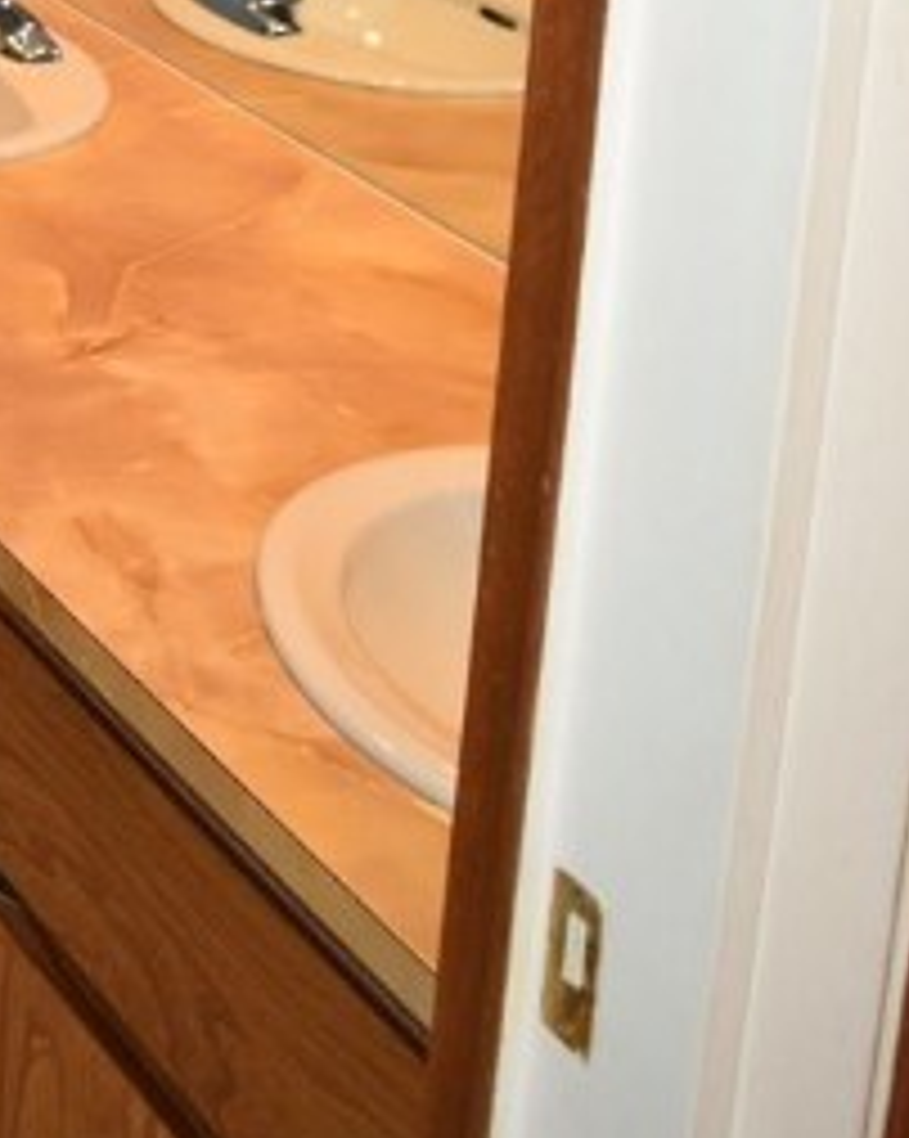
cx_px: -166
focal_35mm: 77
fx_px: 2593
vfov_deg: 21.4
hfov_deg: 18.9
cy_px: -490
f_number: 4.5
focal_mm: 18
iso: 800
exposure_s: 1/80
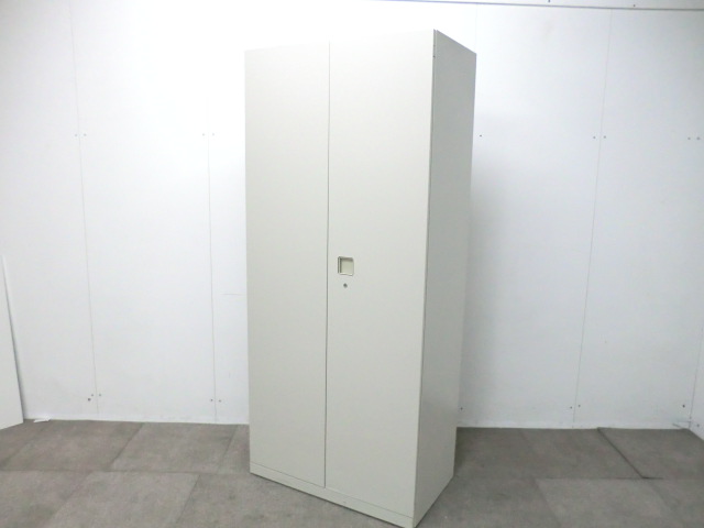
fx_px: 549
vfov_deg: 51.4
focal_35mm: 27
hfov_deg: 65.3
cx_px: 352
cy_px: 264
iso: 640
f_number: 3.2
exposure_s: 1/60
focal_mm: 4.9
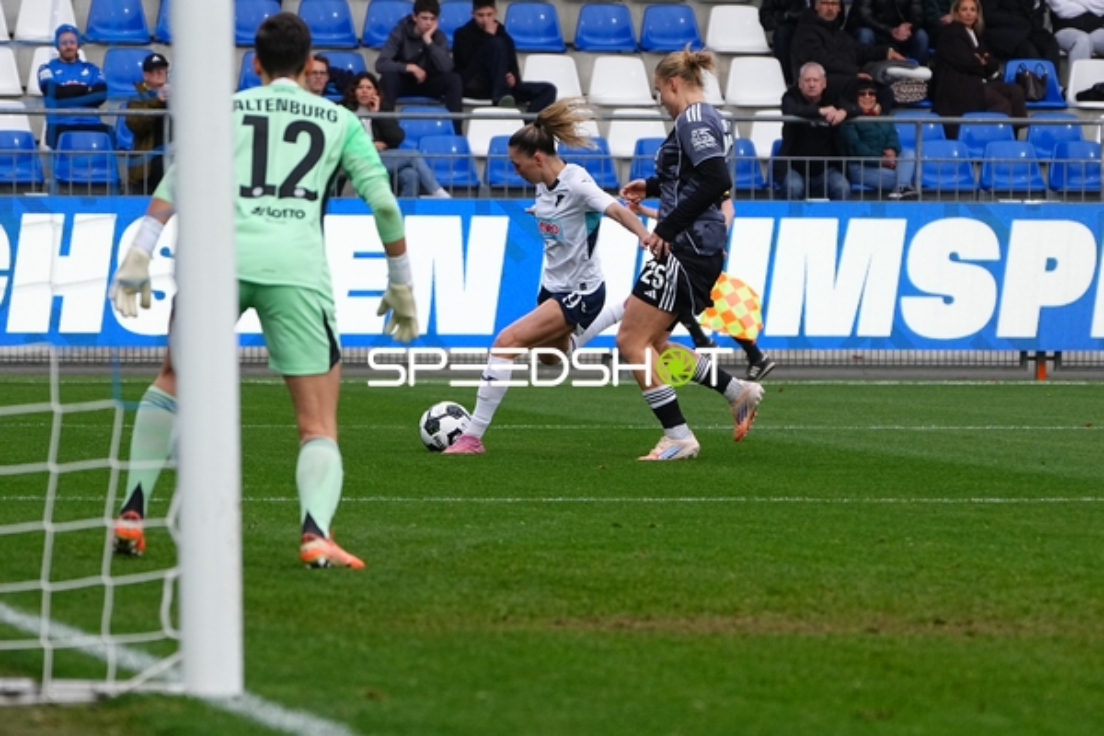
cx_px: 552
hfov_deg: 7.2
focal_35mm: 285
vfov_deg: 4.8
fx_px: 8739
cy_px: 368
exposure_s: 1/1600
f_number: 5.6
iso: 1600
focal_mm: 190
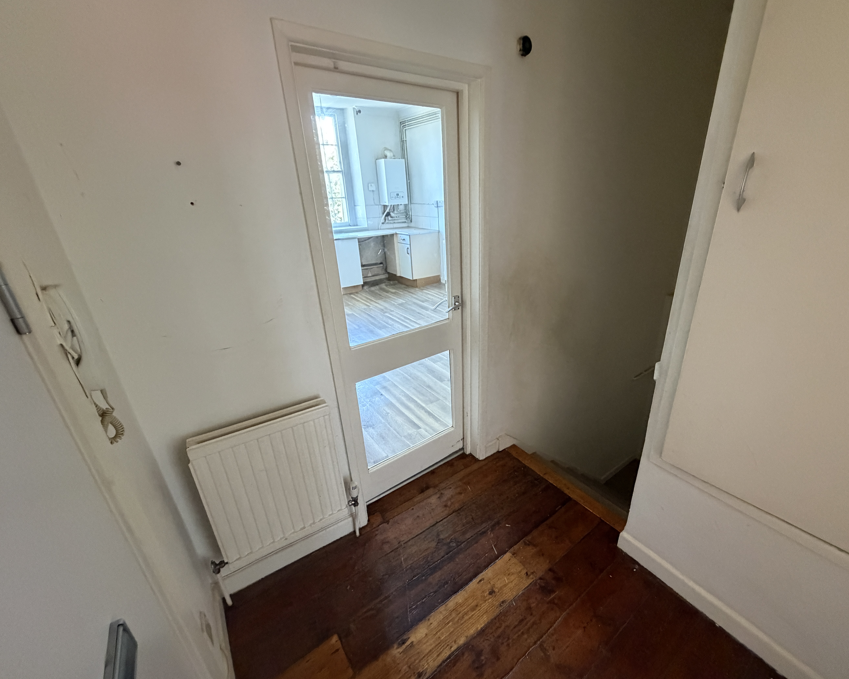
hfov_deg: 96.6
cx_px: 459
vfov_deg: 84.0
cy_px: 343
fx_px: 377
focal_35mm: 15
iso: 800
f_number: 2.2
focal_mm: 2.22
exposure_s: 1/60
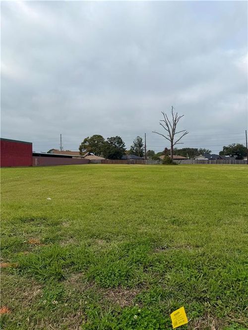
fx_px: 229
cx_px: 124
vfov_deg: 71.6
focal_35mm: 24
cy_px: 165
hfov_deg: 56.8
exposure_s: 1/4975
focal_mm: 6.76
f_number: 1.78
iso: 80
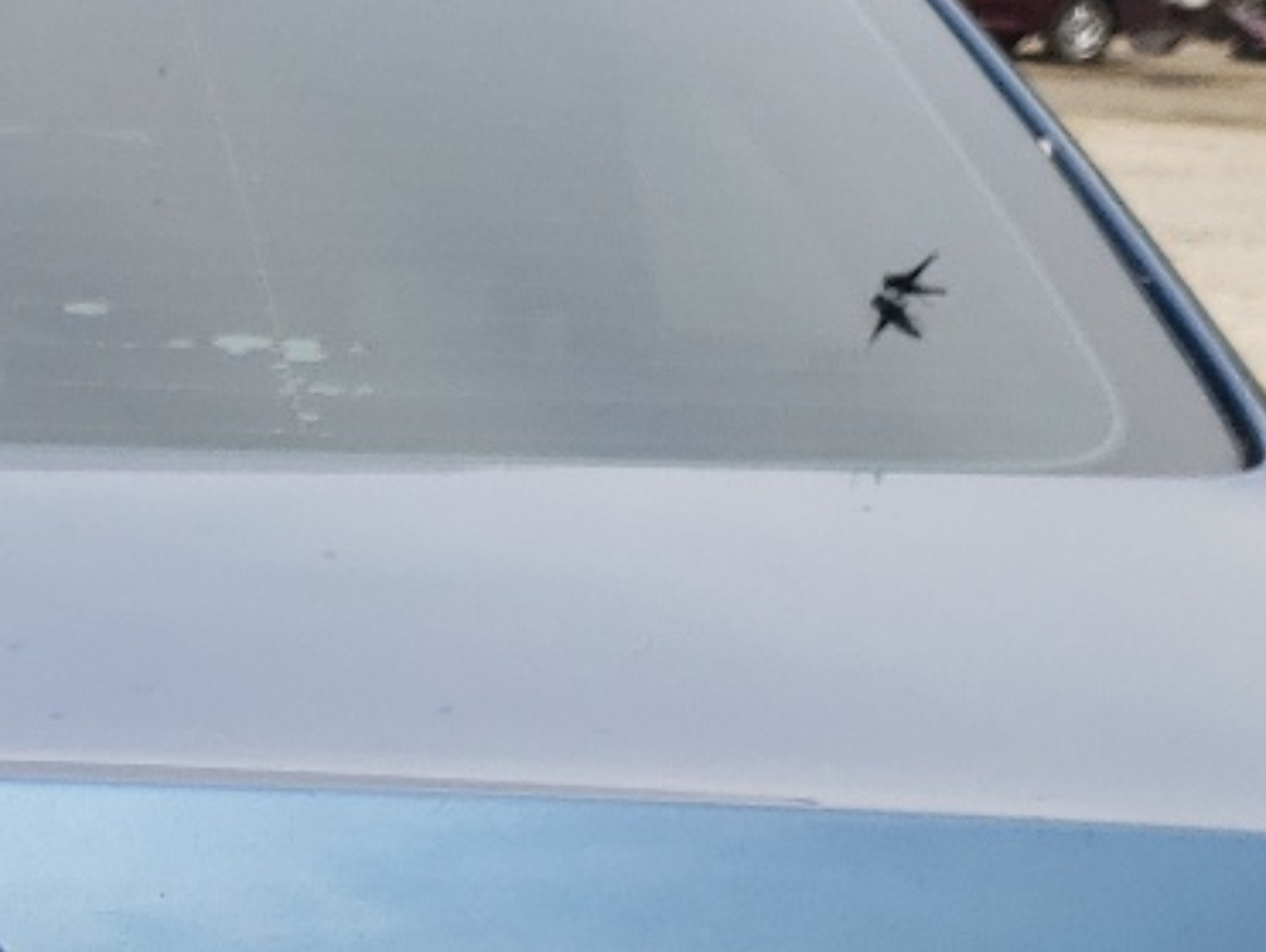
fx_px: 4100
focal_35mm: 112
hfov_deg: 16.5
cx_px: -437
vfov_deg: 12.8
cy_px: 1280
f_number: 1.5
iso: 50
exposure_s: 1/1111
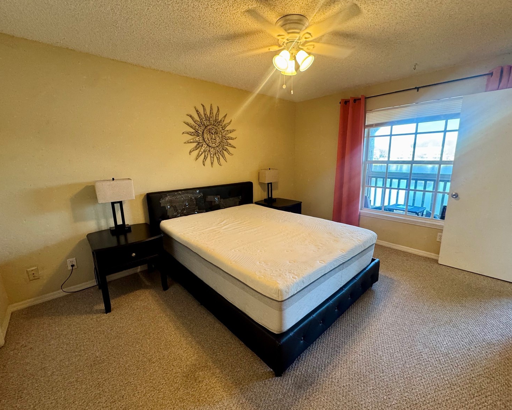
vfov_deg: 84.0
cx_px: 263
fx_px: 227
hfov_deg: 96.8
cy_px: 204
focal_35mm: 15
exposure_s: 1/60
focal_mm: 2.22
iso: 200
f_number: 2.2
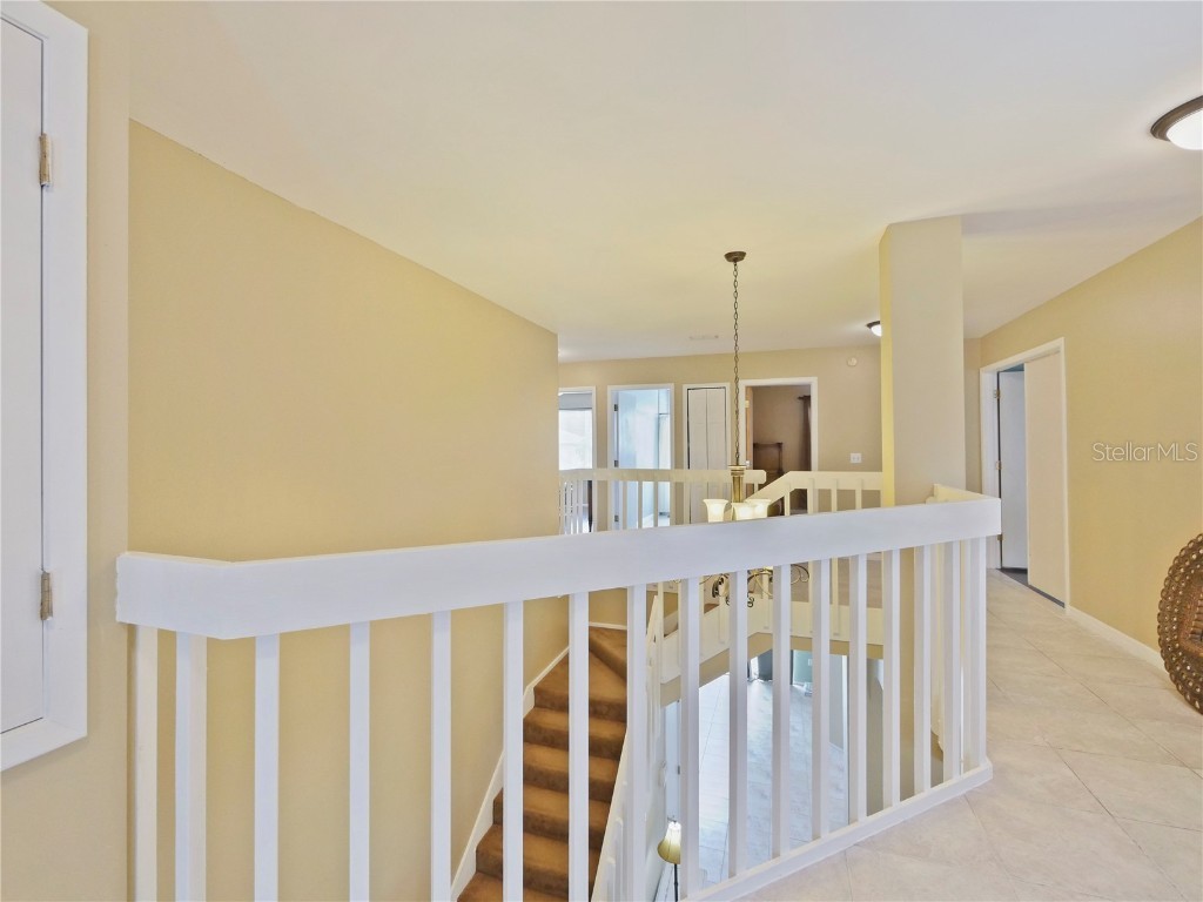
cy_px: 451
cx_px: 602
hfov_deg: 102.1
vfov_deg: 85.7
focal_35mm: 14
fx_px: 487
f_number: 4
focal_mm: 7
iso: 1250
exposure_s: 1/60
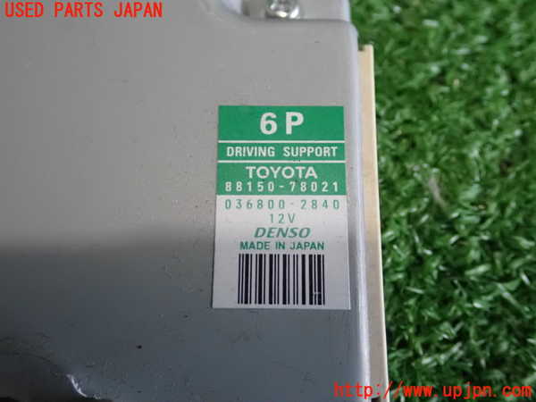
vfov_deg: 35.1
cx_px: 268
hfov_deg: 45.8
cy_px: 201
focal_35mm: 41
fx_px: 635
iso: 1600
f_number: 2.8
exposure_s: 1/160
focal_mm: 7.31
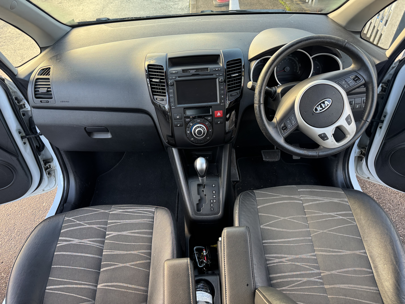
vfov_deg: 56.8
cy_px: 152
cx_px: 202
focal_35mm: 24
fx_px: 281
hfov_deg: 71.6
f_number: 1.78
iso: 200
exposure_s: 1/121
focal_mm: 6.76
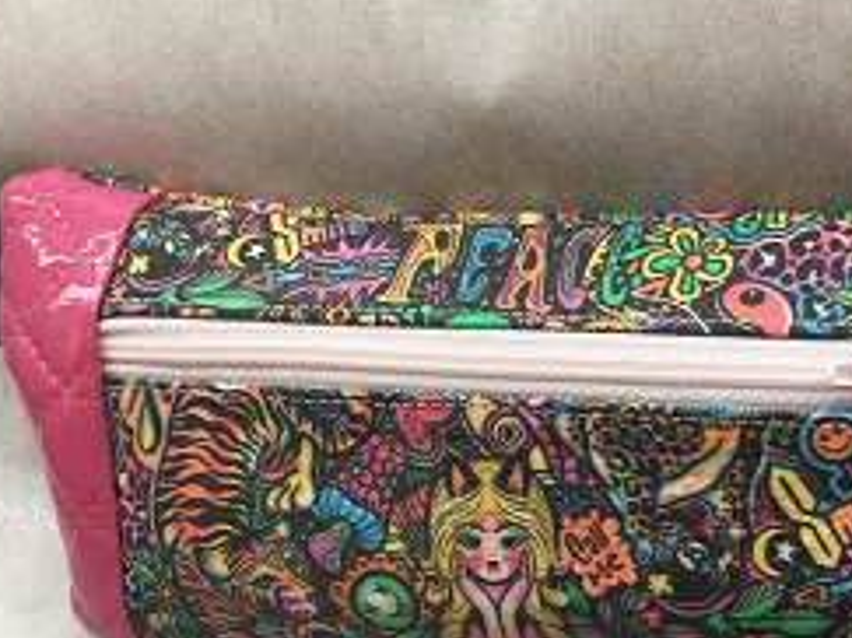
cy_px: 449
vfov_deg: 27.8
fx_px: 1279
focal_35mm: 52
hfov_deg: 36.2
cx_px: 607
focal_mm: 3.3
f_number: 2.4
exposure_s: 1/30
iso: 40
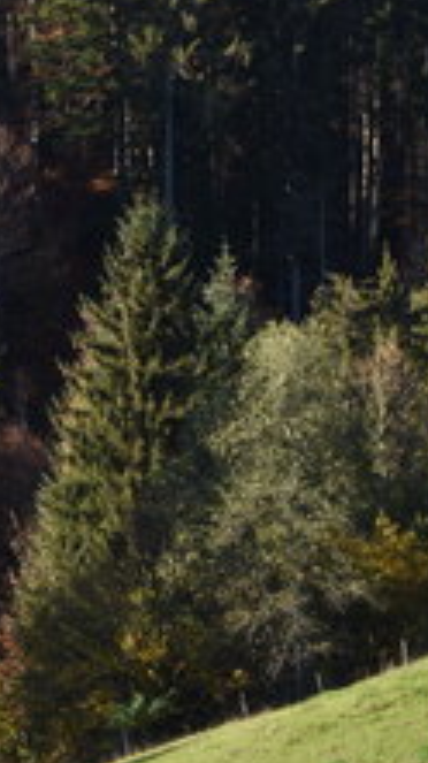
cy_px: 482
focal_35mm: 229
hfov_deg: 5.3
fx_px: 4629
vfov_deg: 9.4
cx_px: 438
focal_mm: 70
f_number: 18
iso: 100
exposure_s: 1/15
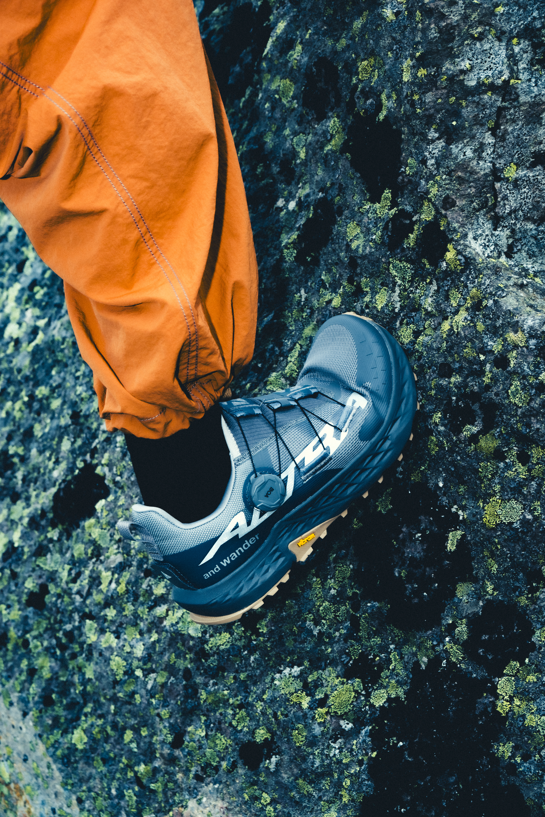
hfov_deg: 19.5
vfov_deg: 28.8
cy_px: 408
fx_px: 1589
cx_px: 272
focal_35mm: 70
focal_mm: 70
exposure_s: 1/200
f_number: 8
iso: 400
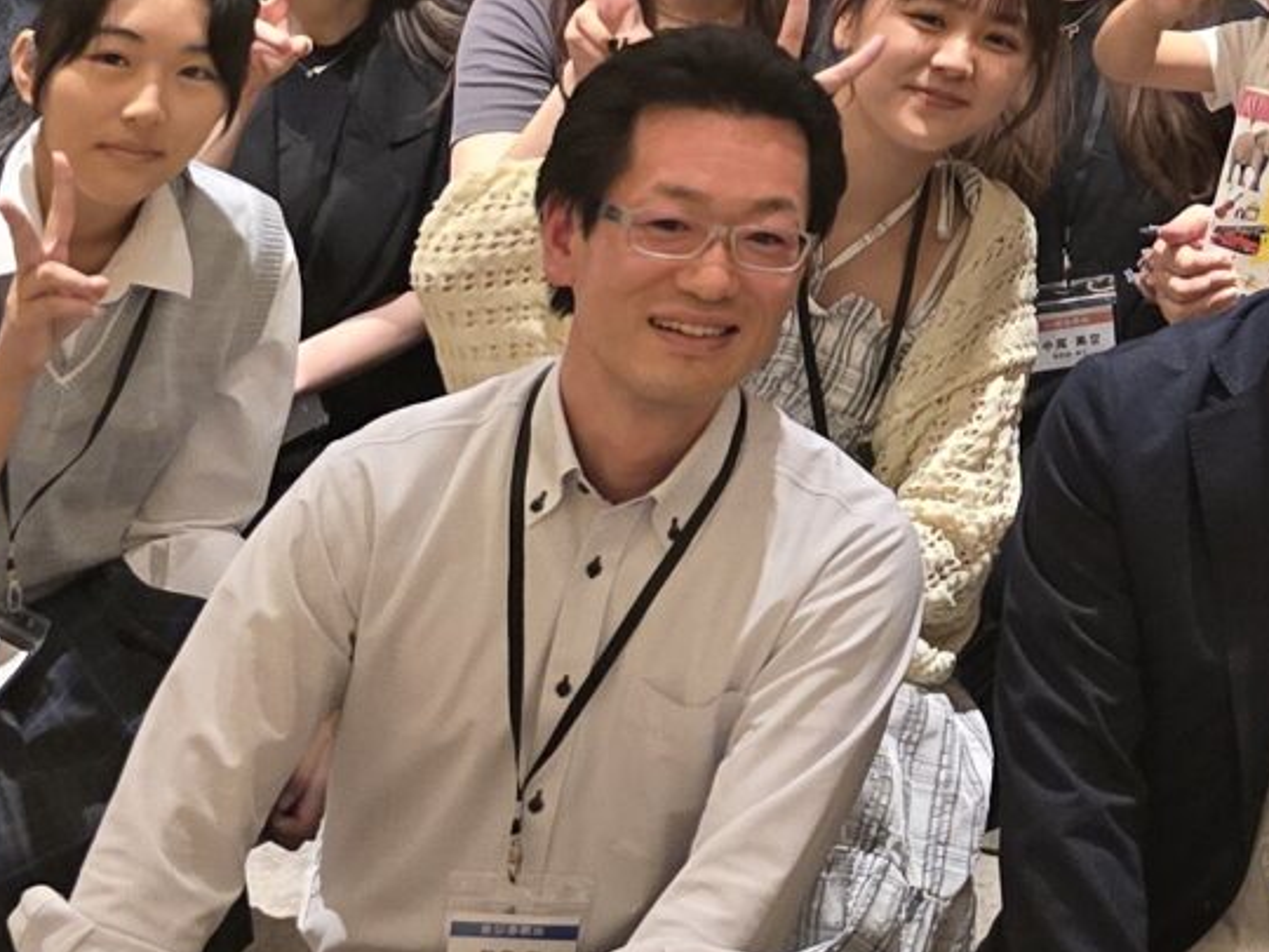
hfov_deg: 16.1
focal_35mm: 109
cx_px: 2037
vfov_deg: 12.6
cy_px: -642
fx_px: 3996
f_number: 1.7
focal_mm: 6.3
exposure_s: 1/120
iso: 1000
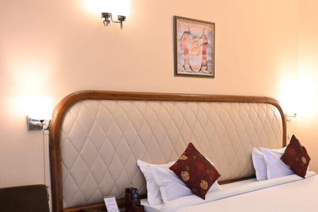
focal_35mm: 57
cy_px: 166
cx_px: 255
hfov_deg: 34.0
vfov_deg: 23.5
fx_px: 504
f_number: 2.2
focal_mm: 35
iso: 1000
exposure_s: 1/160
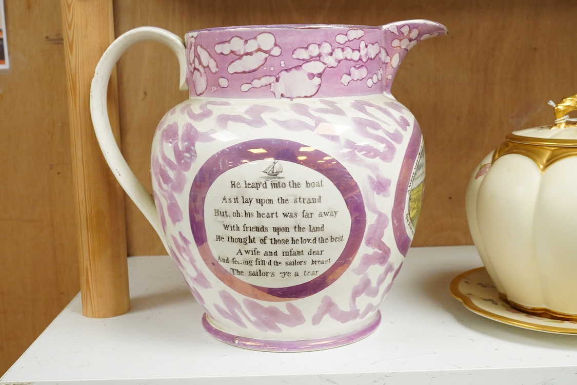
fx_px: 721
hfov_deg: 43.6
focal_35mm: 45
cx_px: 288
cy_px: 192
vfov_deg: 29.9
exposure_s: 1/100
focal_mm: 30
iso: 2500
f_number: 13
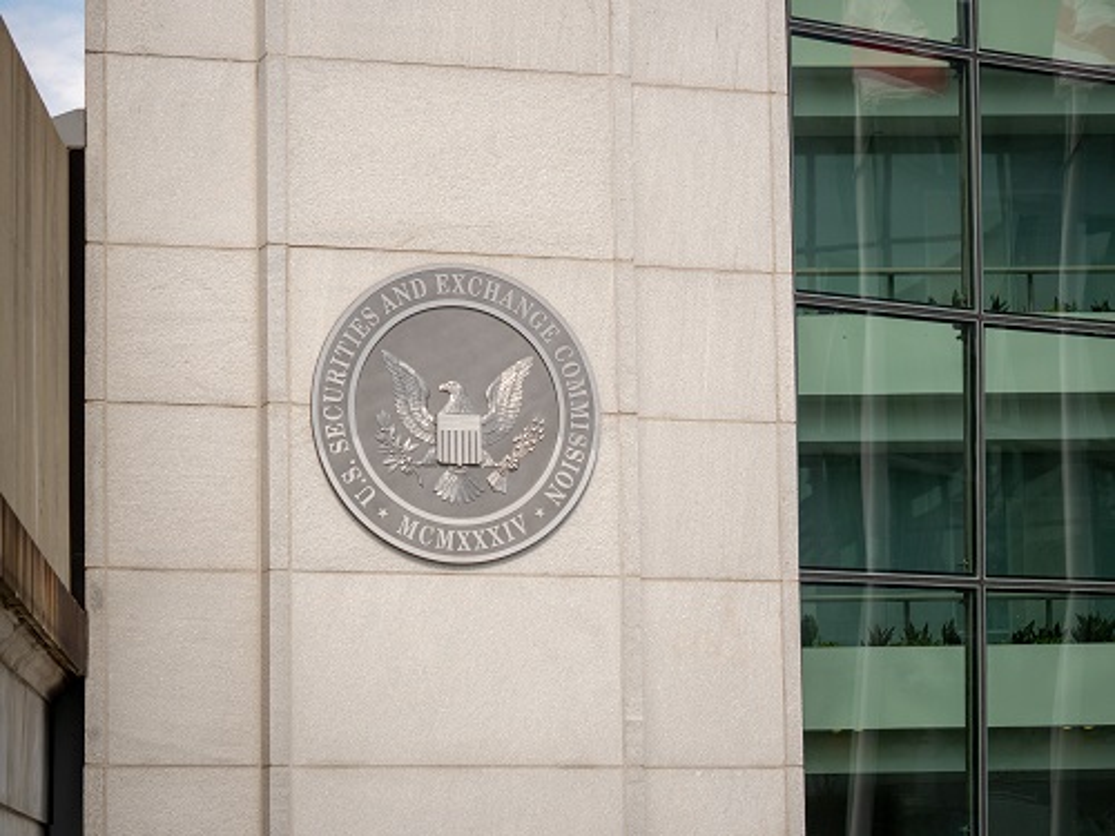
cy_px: 418
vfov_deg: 12.6
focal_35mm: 118
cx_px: 558
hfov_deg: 16.7
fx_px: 3801
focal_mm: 59
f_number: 2.8
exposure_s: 1/2500
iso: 200
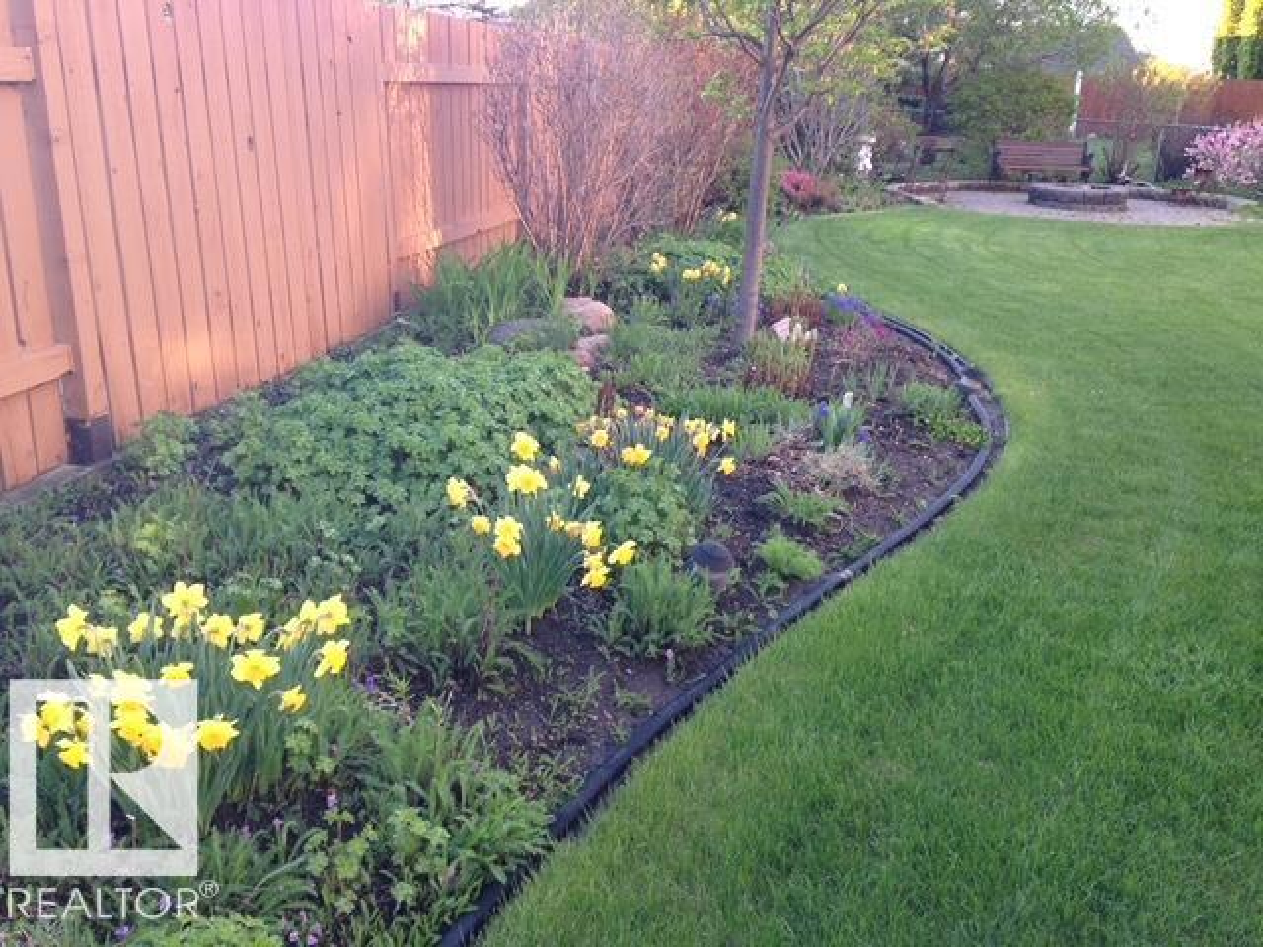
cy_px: 474
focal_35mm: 33
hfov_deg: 55.4
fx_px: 1204
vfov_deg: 42.9
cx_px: 632
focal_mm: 4.12
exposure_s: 1/60
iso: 64
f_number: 2.4
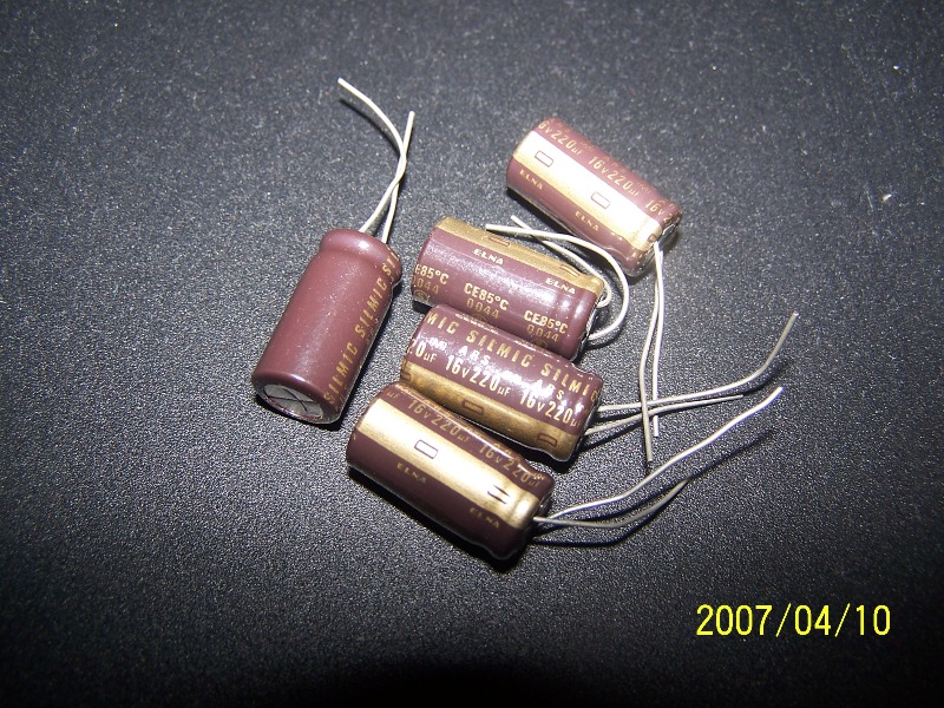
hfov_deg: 49.0
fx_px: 1036
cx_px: 472
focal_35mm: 38
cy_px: 354
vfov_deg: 37.7
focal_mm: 6.3
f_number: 2.8
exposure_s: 1/60
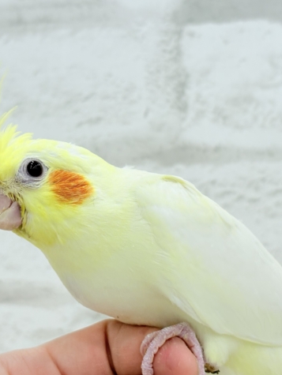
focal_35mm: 70
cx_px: 119
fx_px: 759
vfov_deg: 27.8
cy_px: 186
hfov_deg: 21.0
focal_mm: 5.96
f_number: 1.6
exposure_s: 1/100
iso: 64
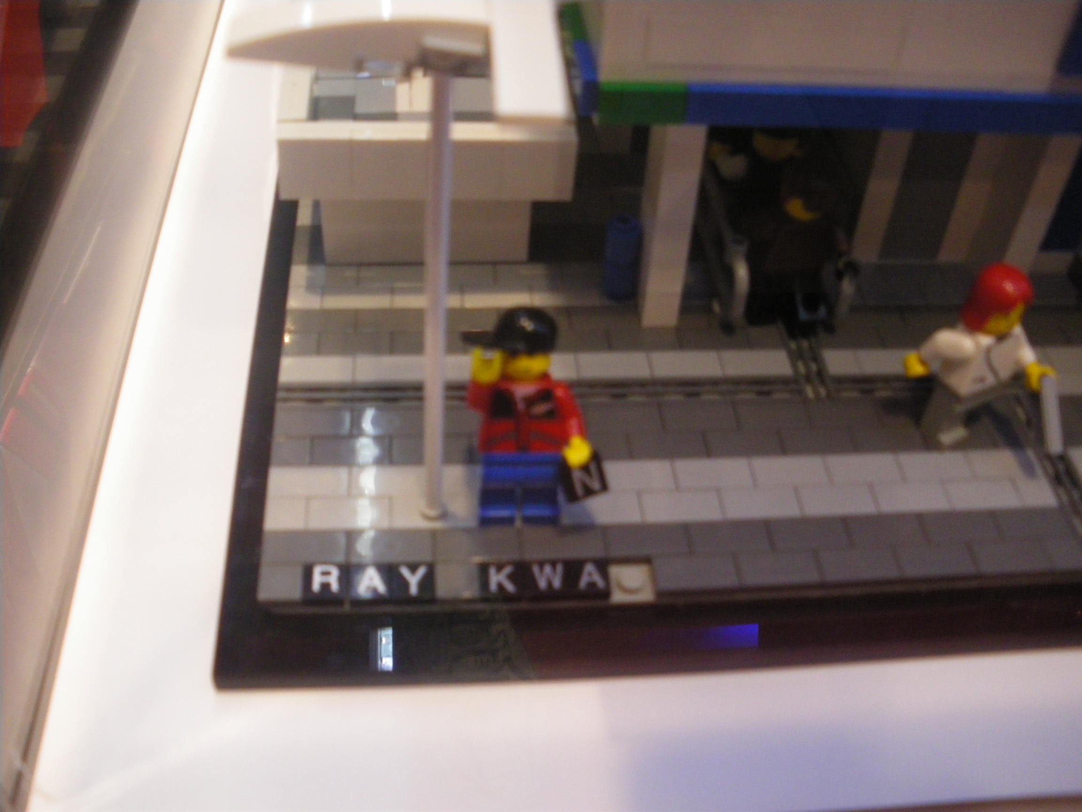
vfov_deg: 39.7
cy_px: 406
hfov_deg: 51.4
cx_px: 541
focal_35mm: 36
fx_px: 1125
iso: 400
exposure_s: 1/50
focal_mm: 6.3
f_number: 3.5
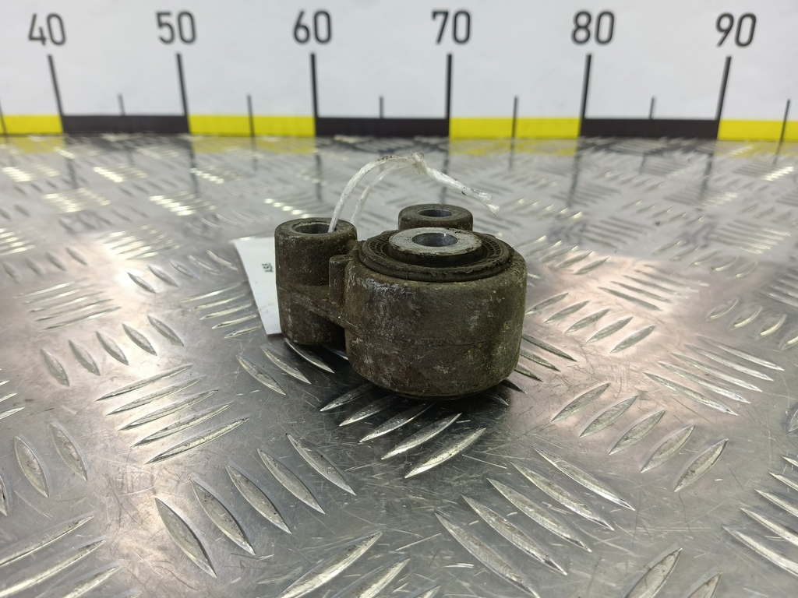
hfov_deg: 73.9
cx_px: 399
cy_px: 299
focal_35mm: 23
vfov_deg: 58.9
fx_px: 530
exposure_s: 1/50
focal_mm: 4.11
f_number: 1.6
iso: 107
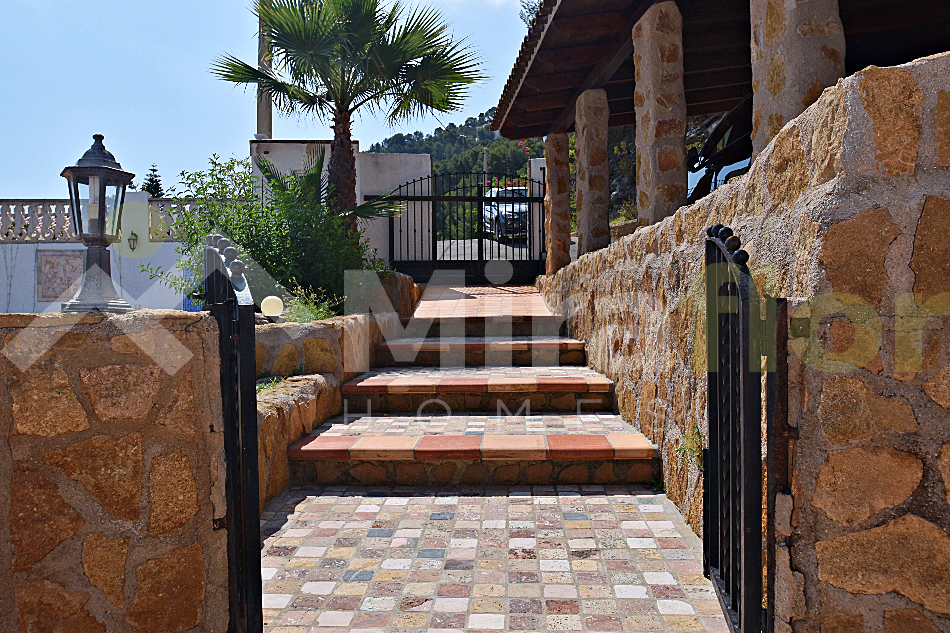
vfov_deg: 47.9
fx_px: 712
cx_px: 475
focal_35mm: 27
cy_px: 316
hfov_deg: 67.4
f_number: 7.1
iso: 100
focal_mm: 18
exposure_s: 1/200
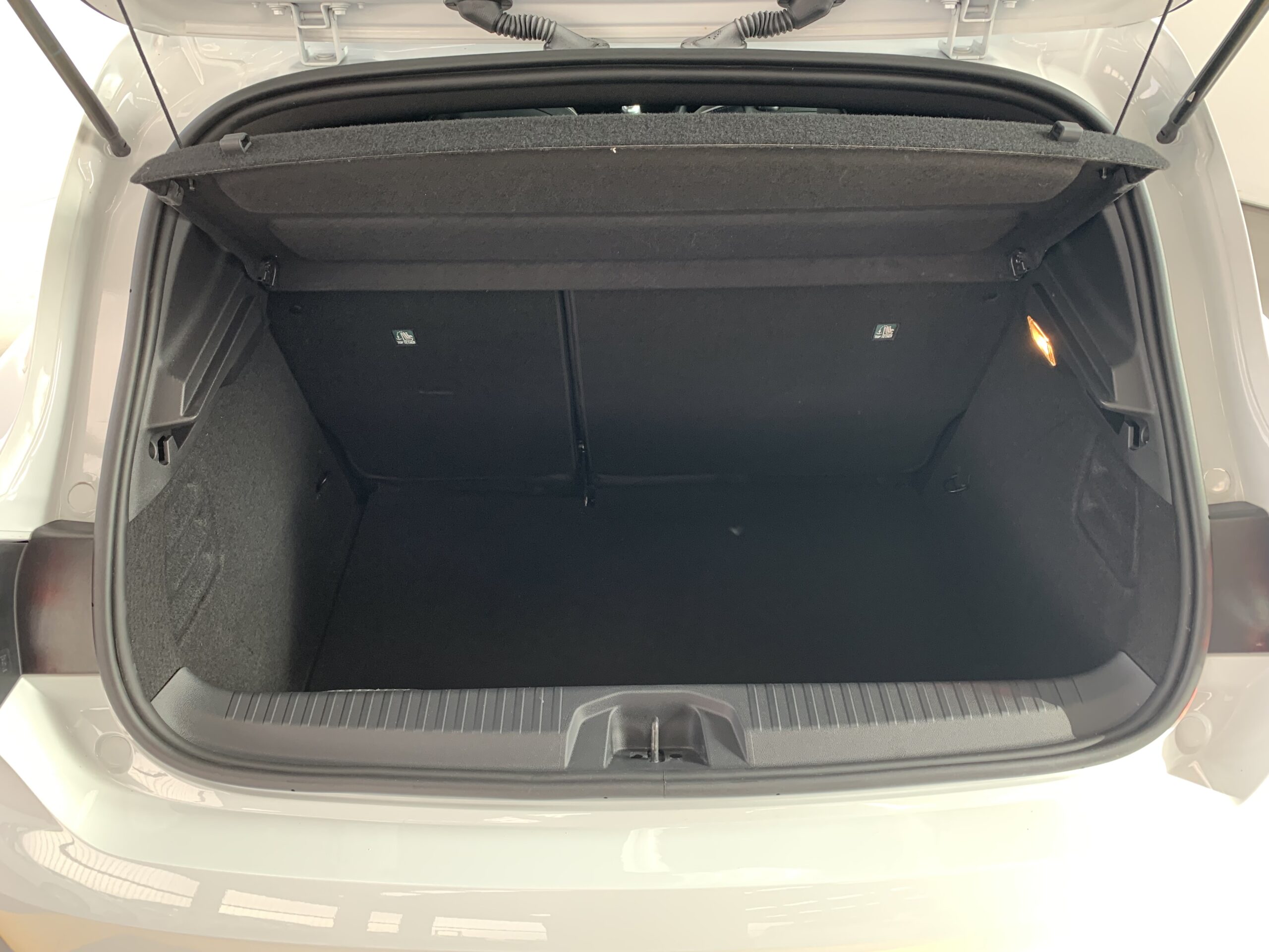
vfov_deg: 53.1
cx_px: 634
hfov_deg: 67.3
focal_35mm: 26
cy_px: 476
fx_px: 953
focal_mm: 4.25
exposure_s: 1/100
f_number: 1.8
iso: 100
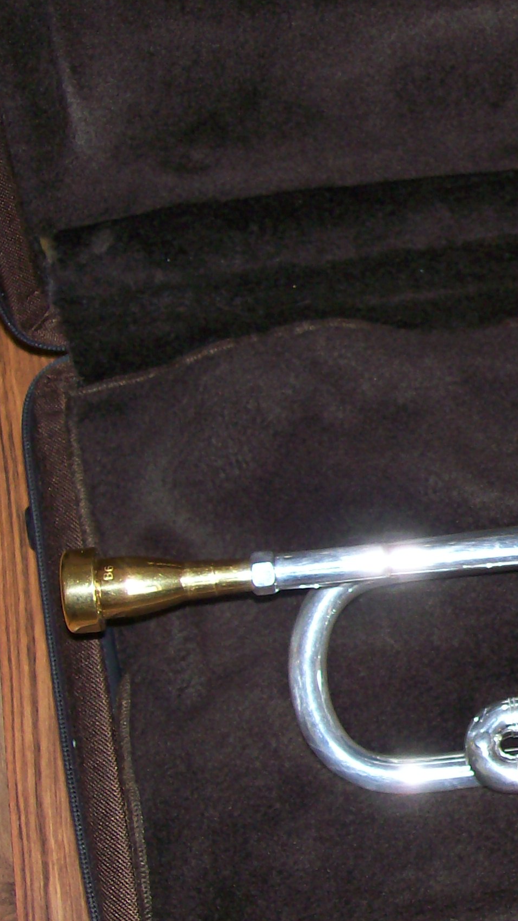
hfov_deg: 12.7
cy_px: 469
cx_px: 835
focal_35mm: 89
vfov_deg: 23.9
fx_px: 2173
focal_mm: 7.6
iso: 80
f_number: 3
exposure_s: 1/73.1
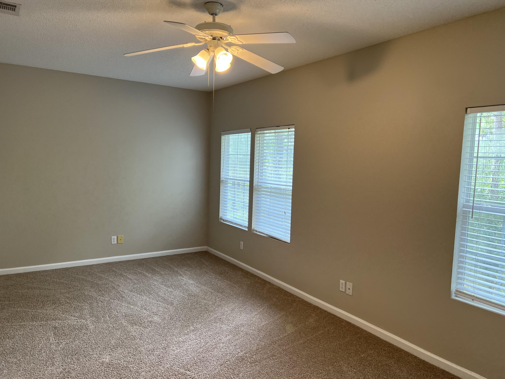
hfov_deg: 67.3
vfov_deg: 53.1
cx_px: 252
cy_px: 190
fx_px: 379
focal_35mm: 26
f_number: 1.5
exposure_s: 1/120
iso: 100
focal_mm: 5.7
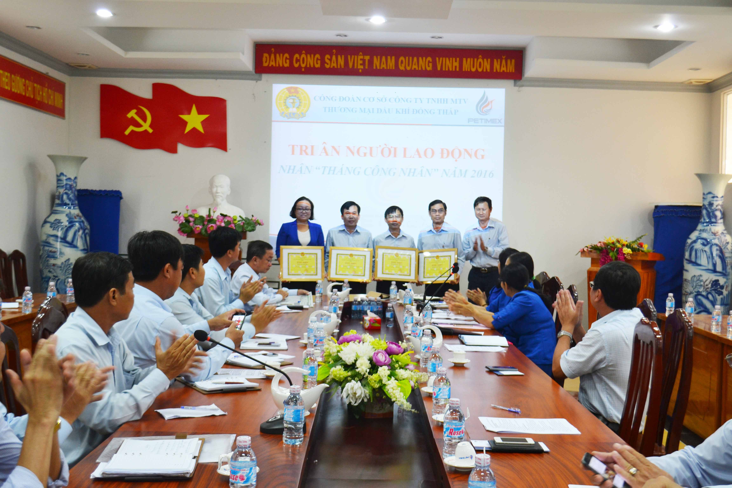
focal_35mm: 42
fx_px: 854
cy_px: 244
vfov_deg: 31.9
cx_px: 366
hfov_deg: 46.4
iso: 400
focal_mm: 28
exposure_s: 1/20
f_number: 4.5
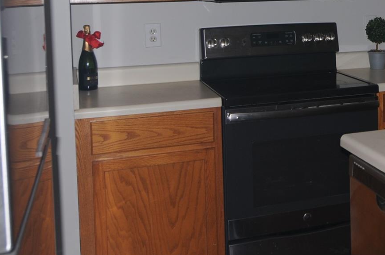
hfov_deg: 31.0
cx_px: 381
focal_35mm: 60
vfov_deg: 21.6
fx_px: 643
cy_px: -5
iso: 200
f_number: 5
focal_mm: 17
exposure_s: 1/250
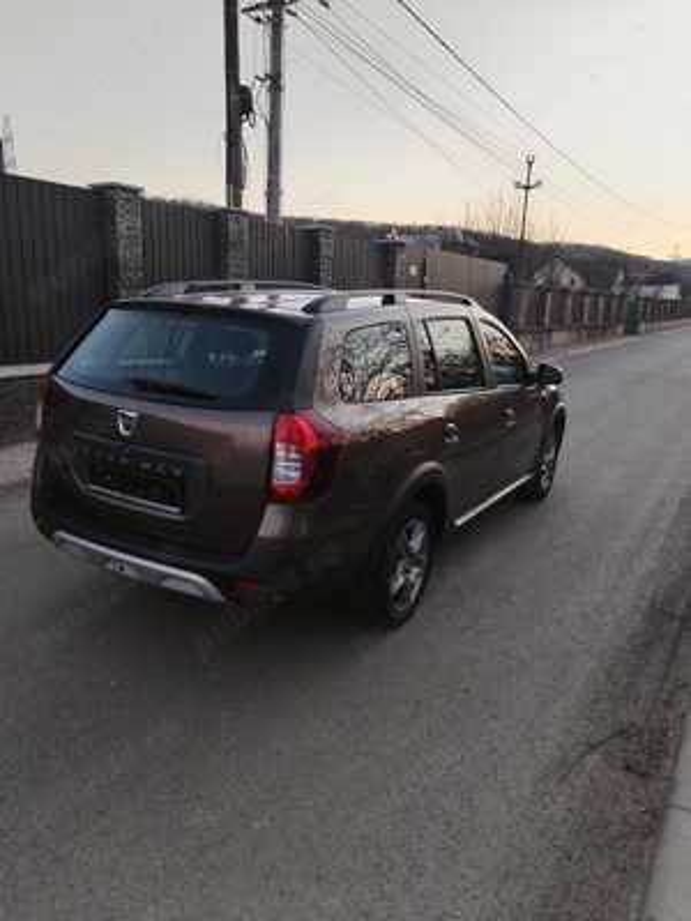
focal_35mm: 29
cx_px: 346
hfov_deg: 48.2
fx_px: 772
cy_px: 460
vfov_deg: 61.7
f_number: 1.8
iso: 107
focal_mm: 4.75
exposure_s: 1/60
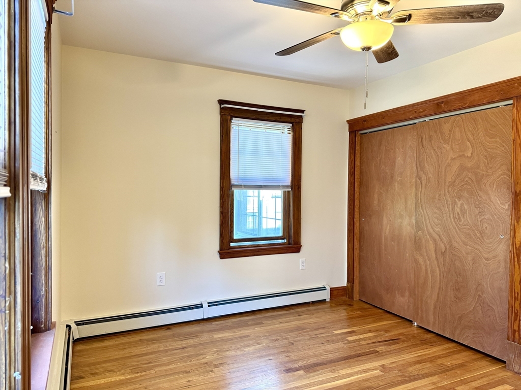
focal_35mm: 24
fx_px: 361
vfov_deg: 56.8
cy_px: 195
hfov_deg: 71.6
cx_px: 260
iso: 200
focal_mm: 6.76
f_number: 1.78
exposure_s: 1/60
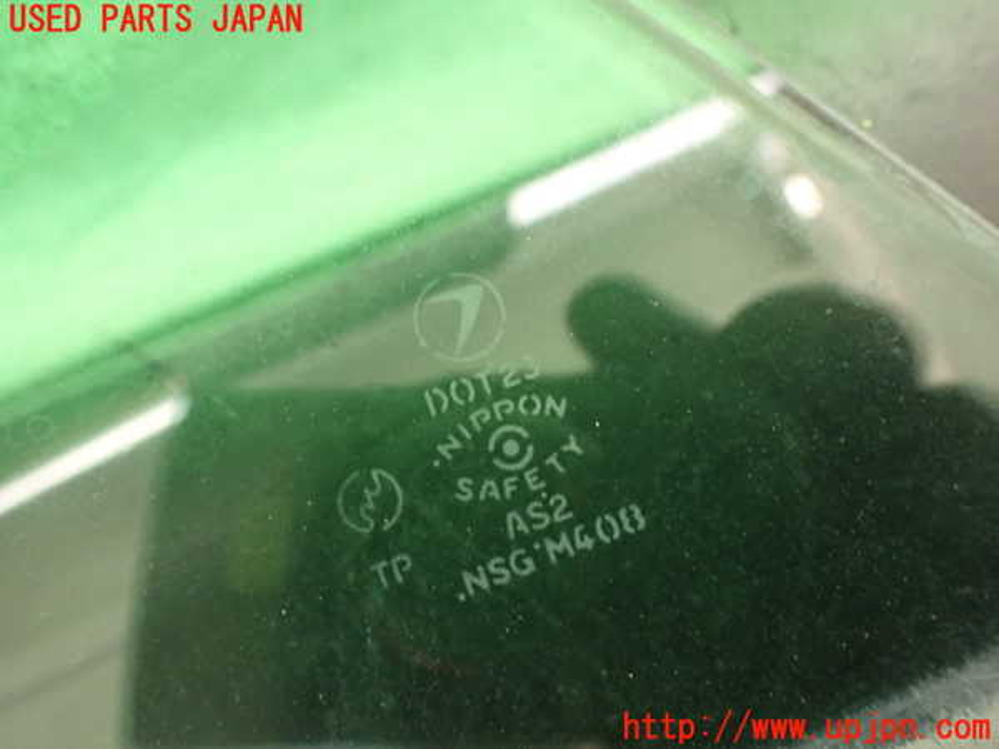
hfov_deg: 60.0
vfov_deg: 46.8
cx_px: 500
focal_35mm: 30
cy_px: 374
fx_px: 866
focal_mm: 5.4
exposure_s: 1/30
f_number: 2.3
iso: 1250
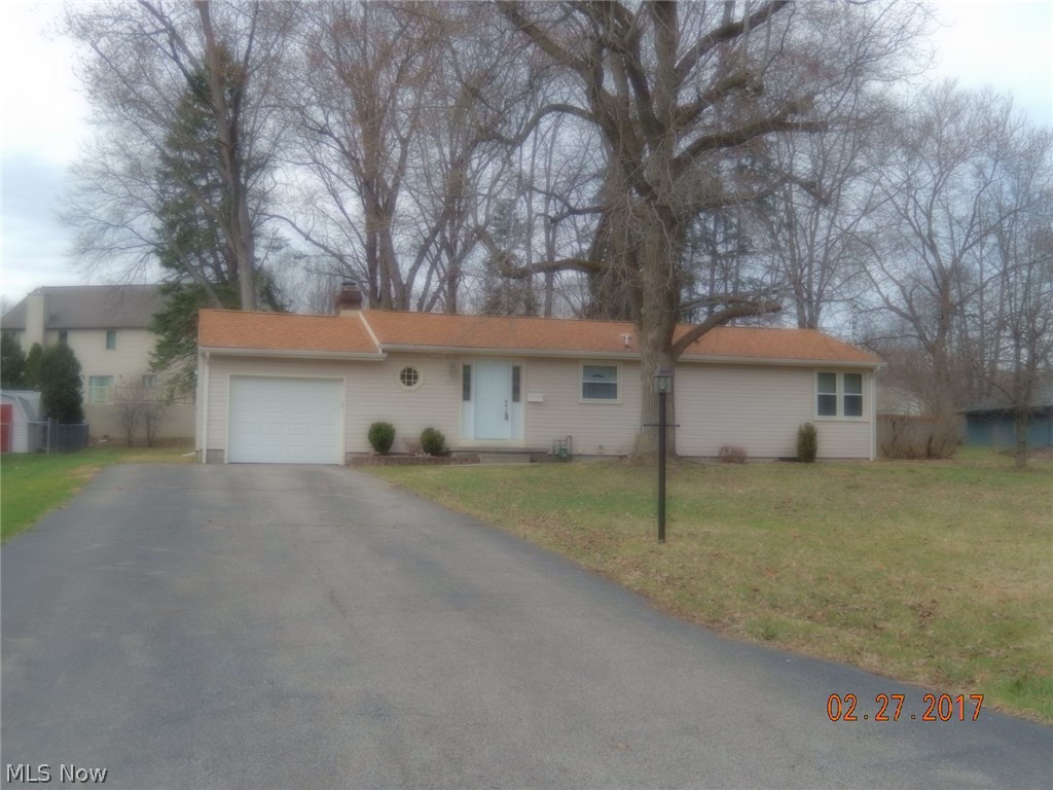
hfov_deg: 45.8
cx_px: 526
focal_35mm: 41
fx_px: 1247
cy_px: 395
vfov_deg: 35.1
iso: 125
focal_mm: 7.3
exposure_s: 1/400
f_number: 4.2
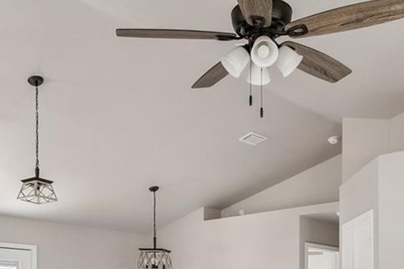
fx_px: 561
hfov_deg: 39.6
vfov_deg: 24.7
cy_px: 311
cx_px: 193
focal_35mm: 50
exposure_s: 1/2
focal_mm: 10
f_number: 8
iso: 200
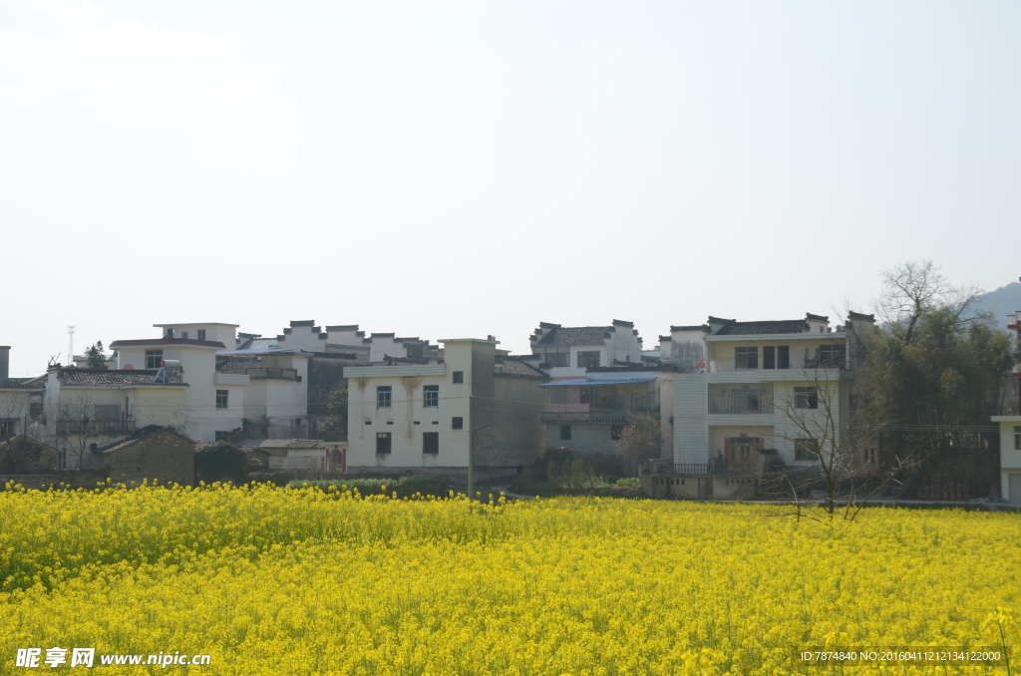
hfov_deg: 29.9
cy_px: 338
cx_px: 510
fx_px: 1910
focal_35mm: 68
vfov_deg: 20.1
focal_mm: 45
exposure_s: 1/350
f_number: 9.5
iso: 160
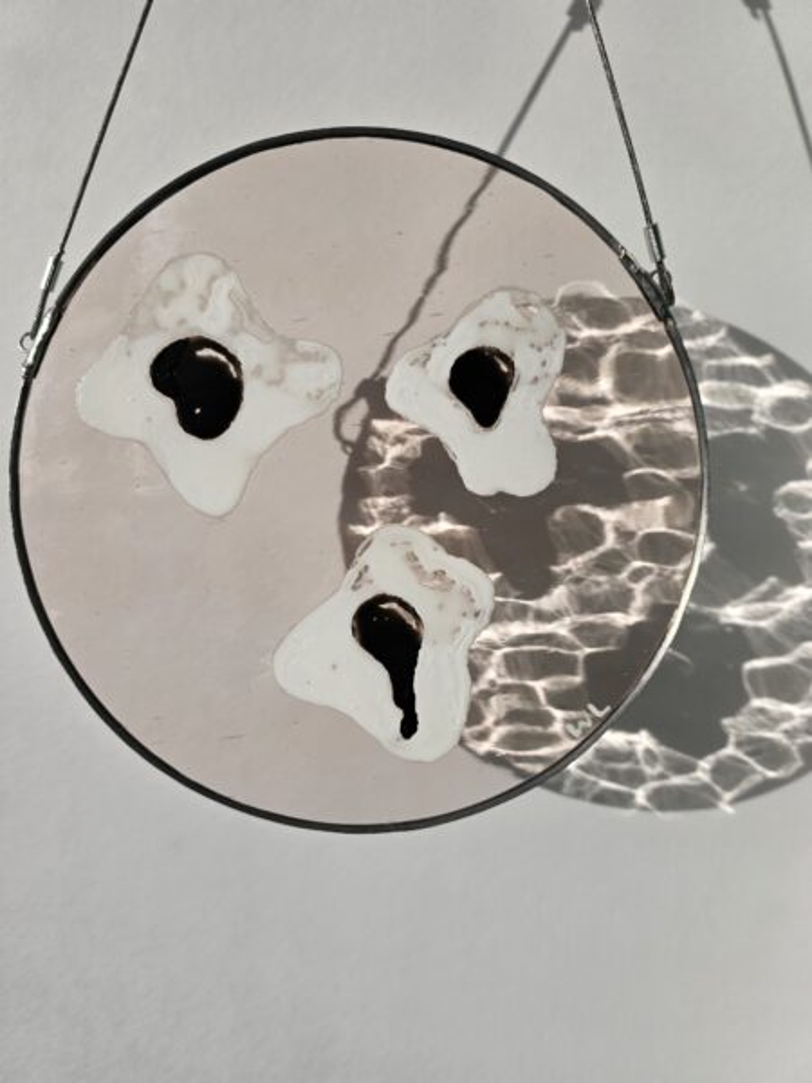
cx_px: 406
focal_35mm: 23
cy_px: 542
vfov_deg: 73.9
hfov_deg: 58.9
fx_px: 719
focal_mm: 6.3
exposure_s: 1/1318
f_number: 1.7
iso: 16
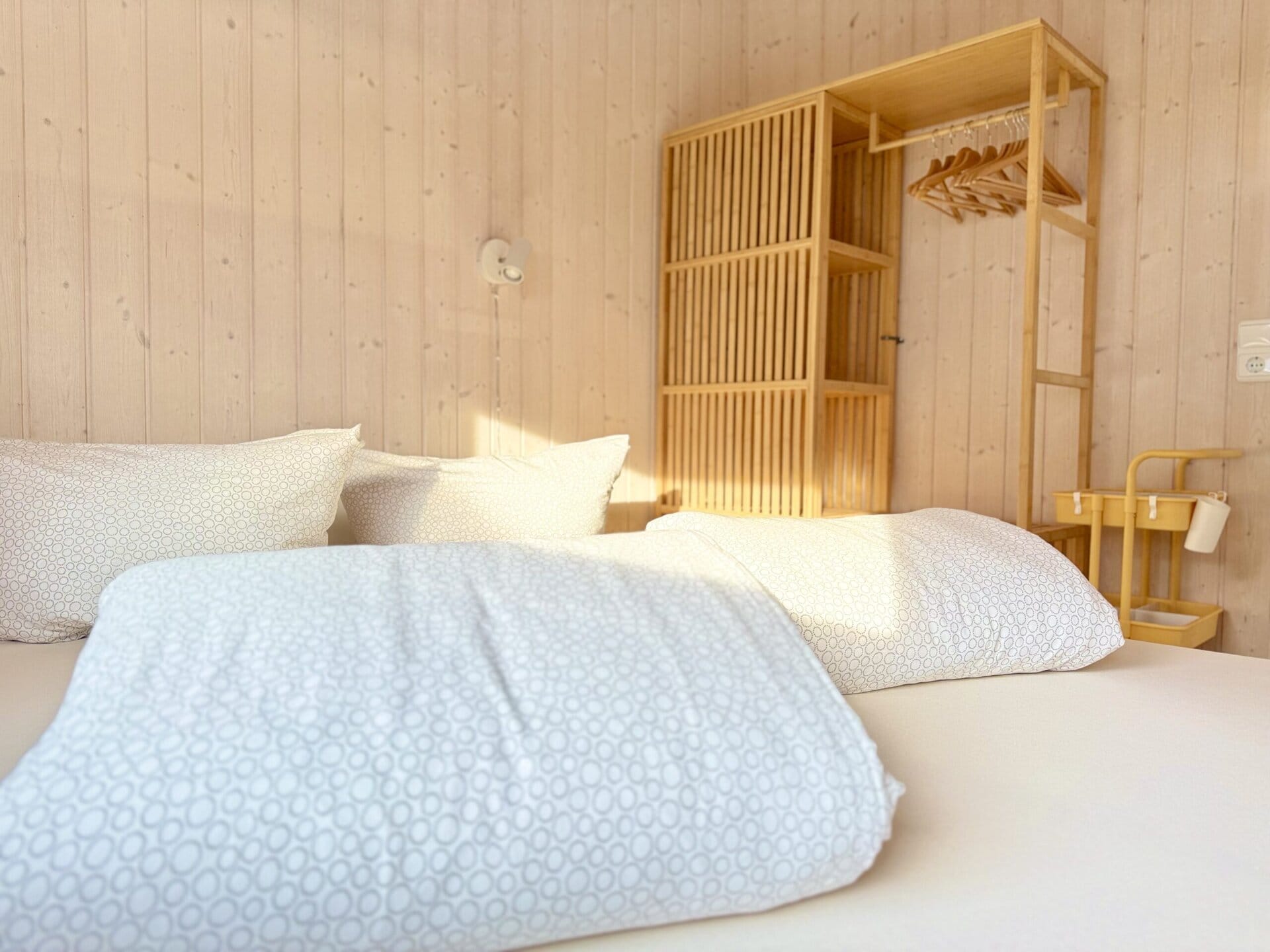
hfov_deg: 71.6
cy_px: 476
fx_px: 881
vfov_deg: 56.8
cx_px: 635
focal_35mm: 24
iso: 200
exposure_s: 1/177
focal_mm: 6.76
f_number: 1.78
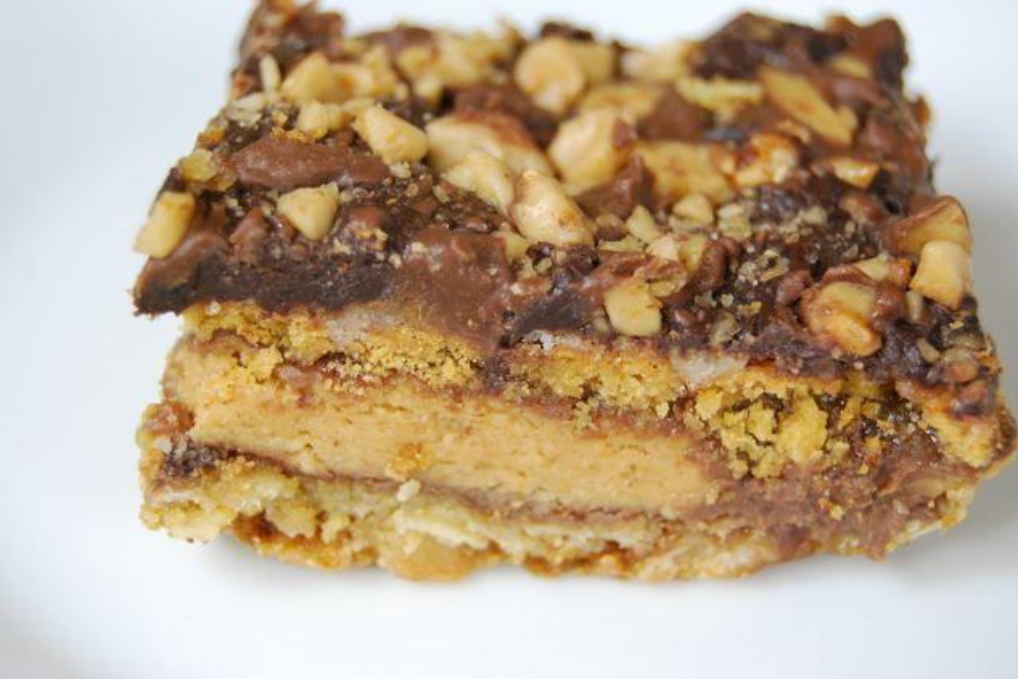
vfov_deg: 16.4
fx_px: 2361
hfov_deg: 24.3
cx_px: 511
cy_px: 341
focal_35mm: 84
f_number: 6.3
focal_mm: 55
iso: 800
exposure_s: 1/200
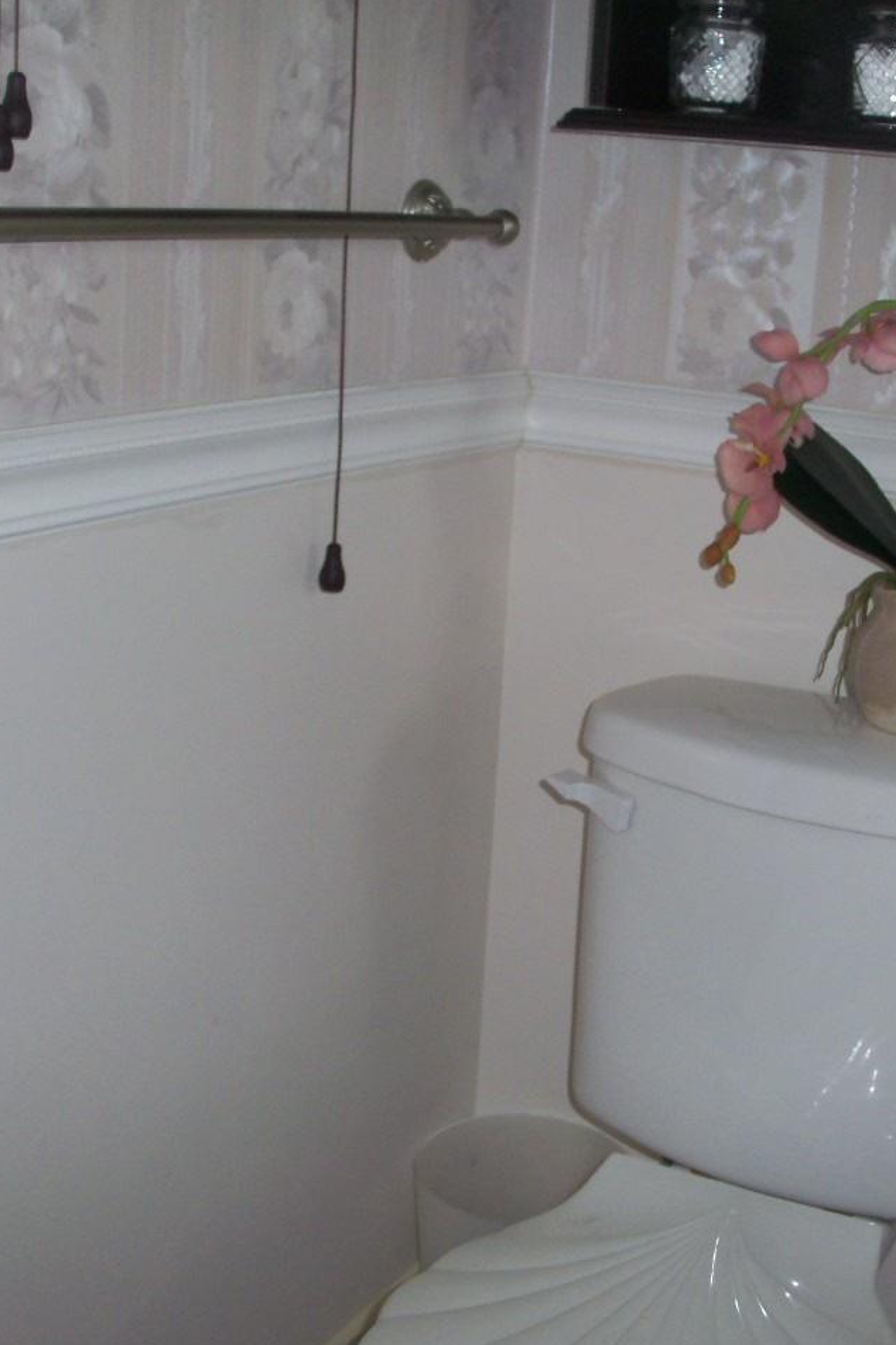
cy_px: 672
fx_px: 1829
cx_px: 595
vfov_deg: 40.3
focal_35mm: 49
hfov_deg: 27.4
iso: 100
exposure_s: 1/30
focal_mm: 6.3
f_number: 3
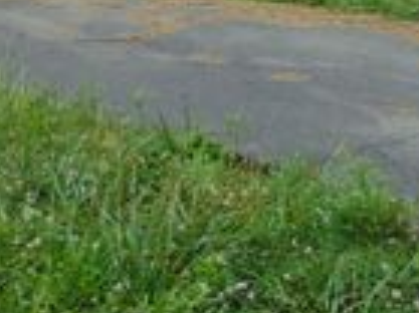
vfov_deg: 14.7
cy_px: -221
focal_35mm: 90
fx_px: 1088
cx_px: 205
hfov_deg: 21.8
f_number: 3
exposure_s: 1/400
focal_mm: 4.5
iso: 80
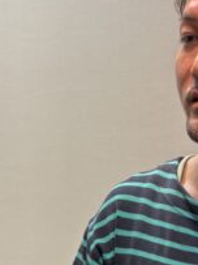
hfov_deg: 11.3
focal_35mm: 131
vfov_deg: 13.5
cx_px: 139
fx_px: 1000
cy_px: 474
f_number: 1.6
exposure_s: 1/60
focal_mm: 5.96
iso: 64
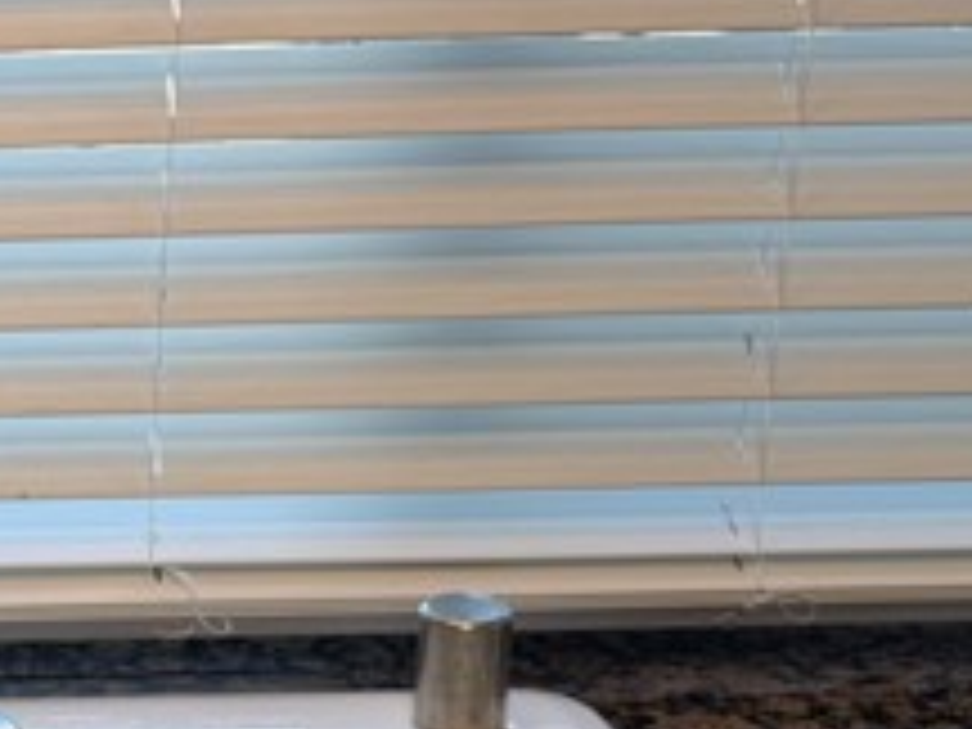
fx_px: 1994
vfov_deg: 20.6
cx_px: -230
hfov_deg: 24.5
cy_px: 536
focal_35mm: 71
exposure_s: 1/120
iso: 64
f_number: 1.78
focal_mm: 6.76
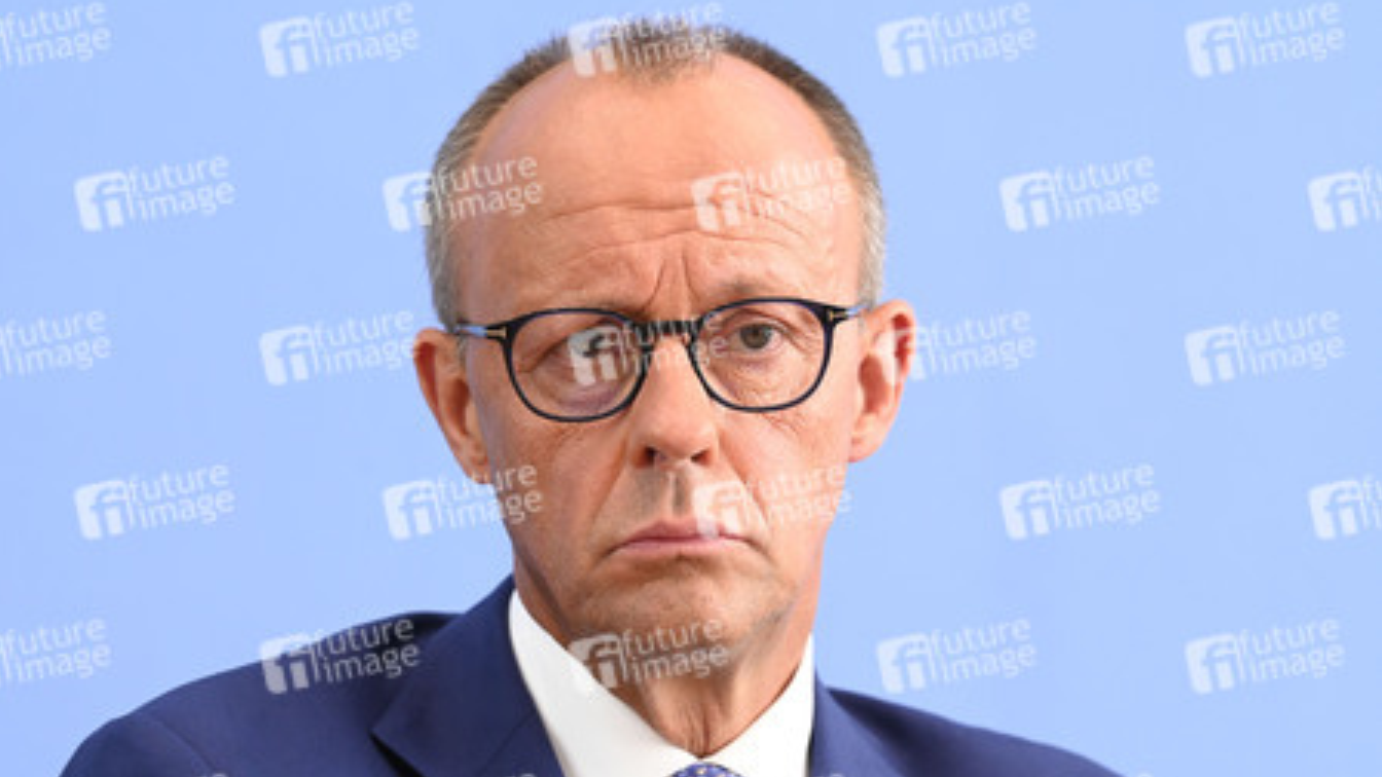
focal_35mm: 200
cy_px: 426
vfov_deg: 6.1
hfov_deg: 10.8
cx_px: 689
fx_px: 7329
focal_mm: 190
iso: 3200
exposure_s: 1/500
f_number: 6.3
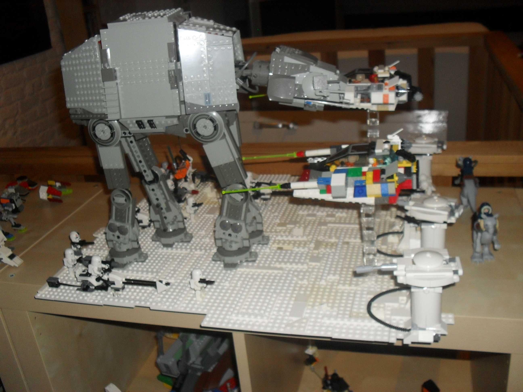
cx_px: 262
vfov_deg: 40.7
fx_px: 529
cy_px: 196
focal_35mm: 35
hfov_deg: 52.6
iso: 200
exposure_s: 1/45
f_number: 3.2
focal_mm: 6.3
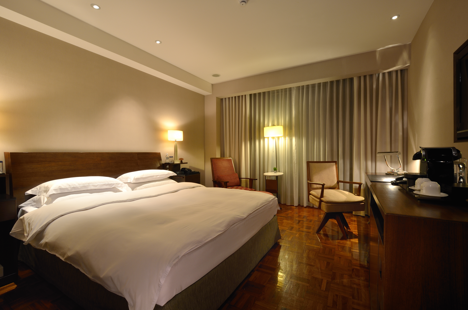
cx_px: 234
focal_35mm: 15
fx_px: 195
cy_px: 155
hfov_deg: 100.5
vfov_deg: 77.1
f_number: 16
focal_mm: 10
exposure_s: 3
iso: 100
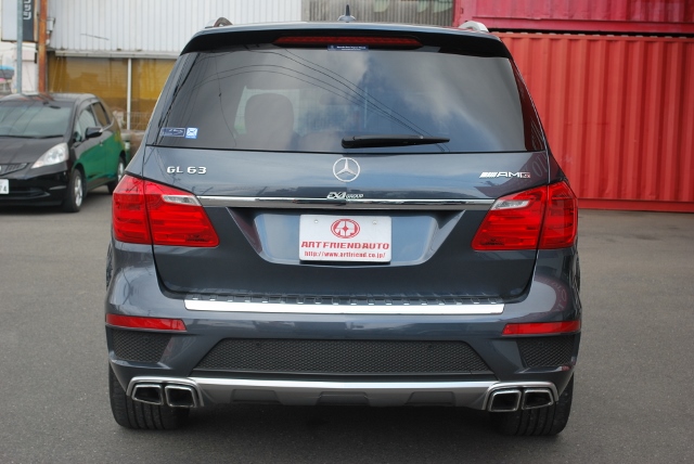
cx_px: 347
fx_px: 1216
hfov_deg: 31.9
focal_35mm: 63
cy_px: 232
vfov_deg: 21.6
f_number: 5.6
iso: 125
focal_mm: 42
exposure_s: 1/125
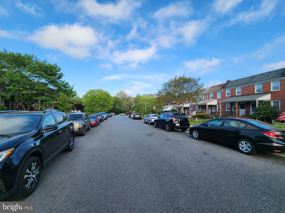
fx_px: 107
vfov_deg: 89.9
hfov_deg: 106.2
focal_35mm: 13
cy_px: 106
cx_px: 142
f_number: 2.2
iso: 50
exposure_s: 1/848
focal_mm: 2.2
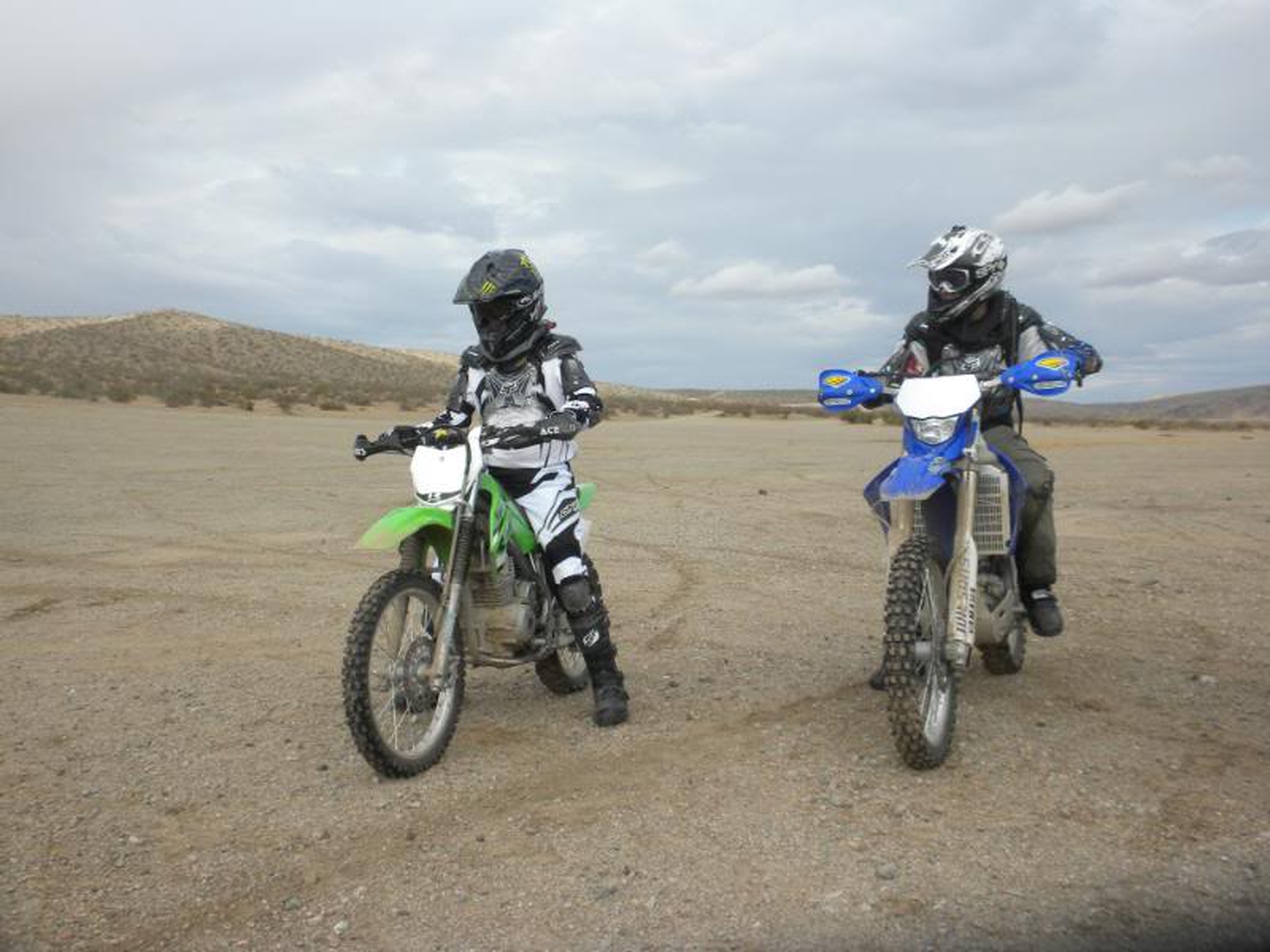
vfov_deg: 38.7
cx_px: 635
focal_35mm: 37
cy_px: 476
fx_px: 1357
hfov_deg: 50.1
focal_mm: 6.6
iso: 90
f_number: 10
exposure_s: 1/132
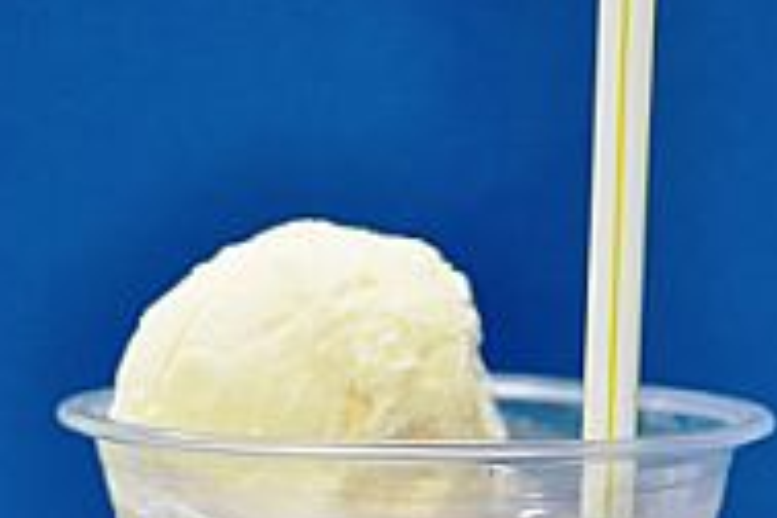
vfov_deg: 14.6
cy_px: 452
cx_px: 436
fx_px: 2007
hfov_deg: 21.9
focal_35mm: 93
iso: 250
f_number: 4.2
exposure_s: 1/25
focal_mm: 26
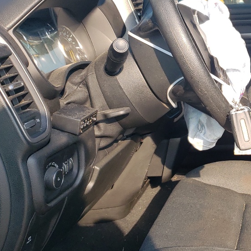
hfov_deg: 24.4
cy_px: 136
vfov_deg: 26.1
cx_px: 276
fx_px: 541
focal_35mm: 66
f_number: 1.5
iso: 50
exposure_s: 1/667
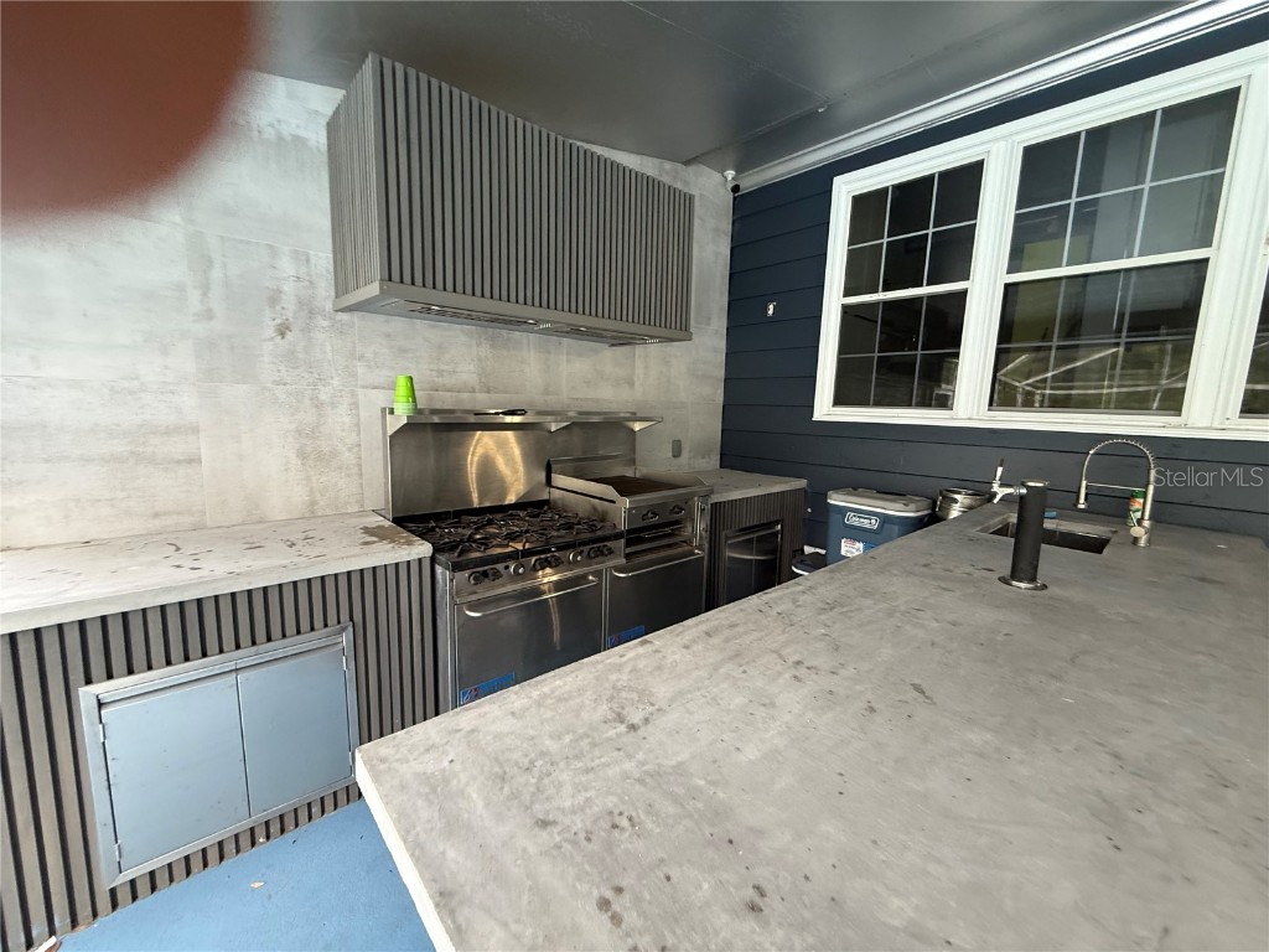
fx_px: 513
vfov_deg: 85.7
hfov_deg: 102.1
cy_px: 476
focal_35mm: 14
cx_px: 634
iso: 200
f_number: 2.2
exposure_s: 1/60
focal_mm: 2.22
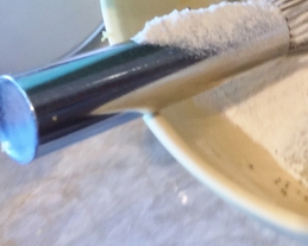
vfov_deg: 20.9
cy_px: -20
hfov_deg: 24.5
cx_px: 371
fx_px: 638
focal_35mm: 70
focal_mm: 4.15
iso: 32
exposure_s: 1/15
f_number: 2.2
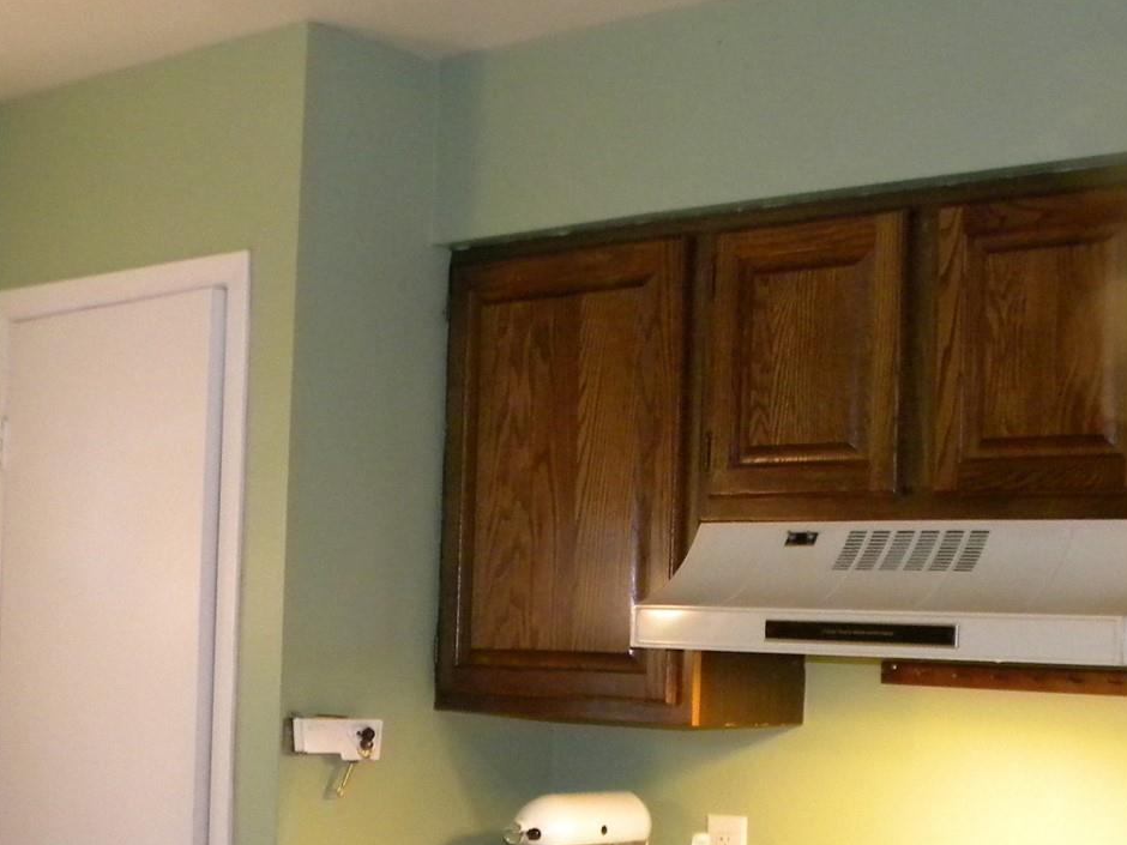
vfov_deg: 23.5
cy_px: 741
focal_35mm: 61
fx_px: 1986
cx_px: 490
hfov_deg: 31.6
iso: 400
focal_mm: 5
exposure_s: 1/30.5
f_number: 3.5
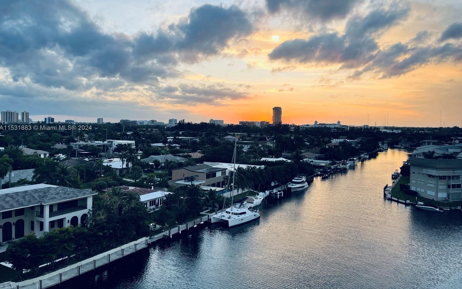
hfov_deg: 66.5
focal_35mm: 28
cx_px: 233
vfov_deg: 44.5
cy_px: 128
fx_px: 353
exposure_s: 1/121
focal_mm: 5.1
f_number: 1.6
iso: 32
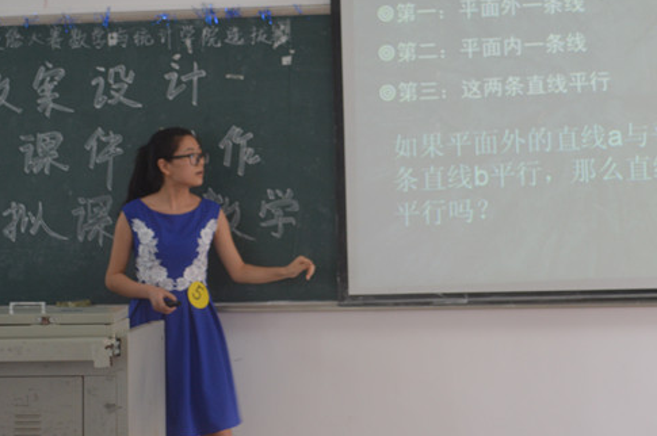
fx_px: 1309
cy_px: 136
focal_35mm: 72
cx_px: 321
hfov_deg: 28.2
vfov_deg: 18.8
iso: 400
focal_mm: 29
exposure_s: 1/40
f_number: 4.5
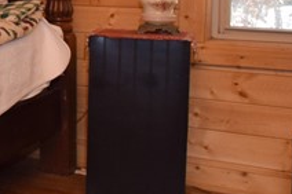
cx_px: -321
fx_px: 624
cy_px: -12
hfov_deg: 17.3
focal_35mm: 77
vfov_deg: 17.2
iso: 400
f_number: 7.1
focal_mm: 10
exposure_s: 1/200
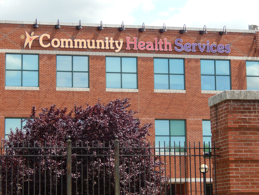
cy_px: 98
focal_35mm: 105
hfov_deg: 18.7
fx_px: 786
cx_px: 130
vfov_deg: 14.1
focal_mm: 18.7
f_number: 4.5
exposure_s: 1/400
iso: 125
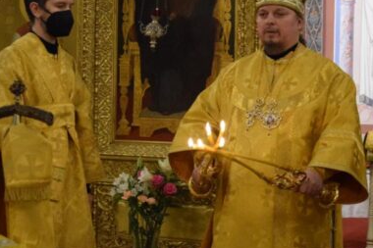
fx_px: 942
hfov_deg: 22.4
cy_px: 121
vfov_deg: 15.0
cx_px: 201
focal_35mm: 91
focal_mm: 30
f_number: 4.2
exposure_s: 1/60
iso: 3600
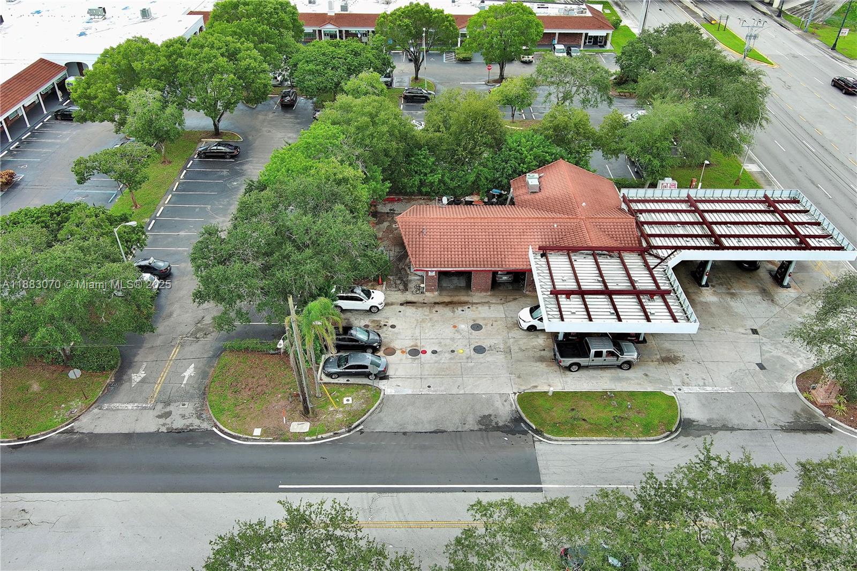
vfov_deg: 44.9
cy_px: 286
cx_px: 428
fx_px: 690
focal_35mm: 29
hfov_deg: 63.7
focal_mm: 10.57
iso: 100
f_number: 2.8
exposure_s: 1/424
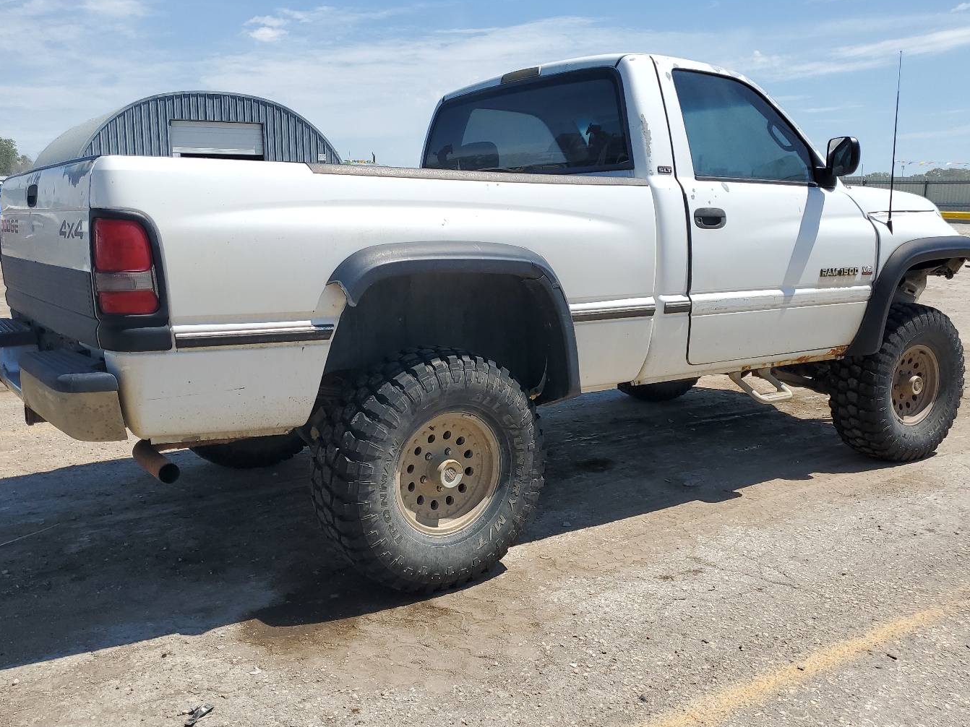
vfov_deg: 45.4
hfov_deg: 58.4
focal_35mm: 31
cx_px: 473
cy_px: 344
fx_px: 869
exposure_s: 1/5000
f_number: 1.5
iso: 50
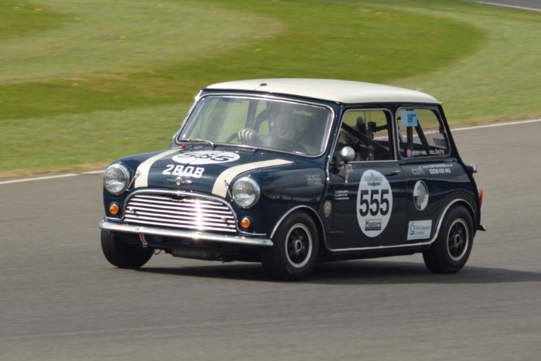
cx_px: 270
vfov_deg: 3.7
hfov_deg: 5.5
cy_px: 180
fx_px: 5636
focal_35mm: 375
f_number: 14
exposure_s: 1/400
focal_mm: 250
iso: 400
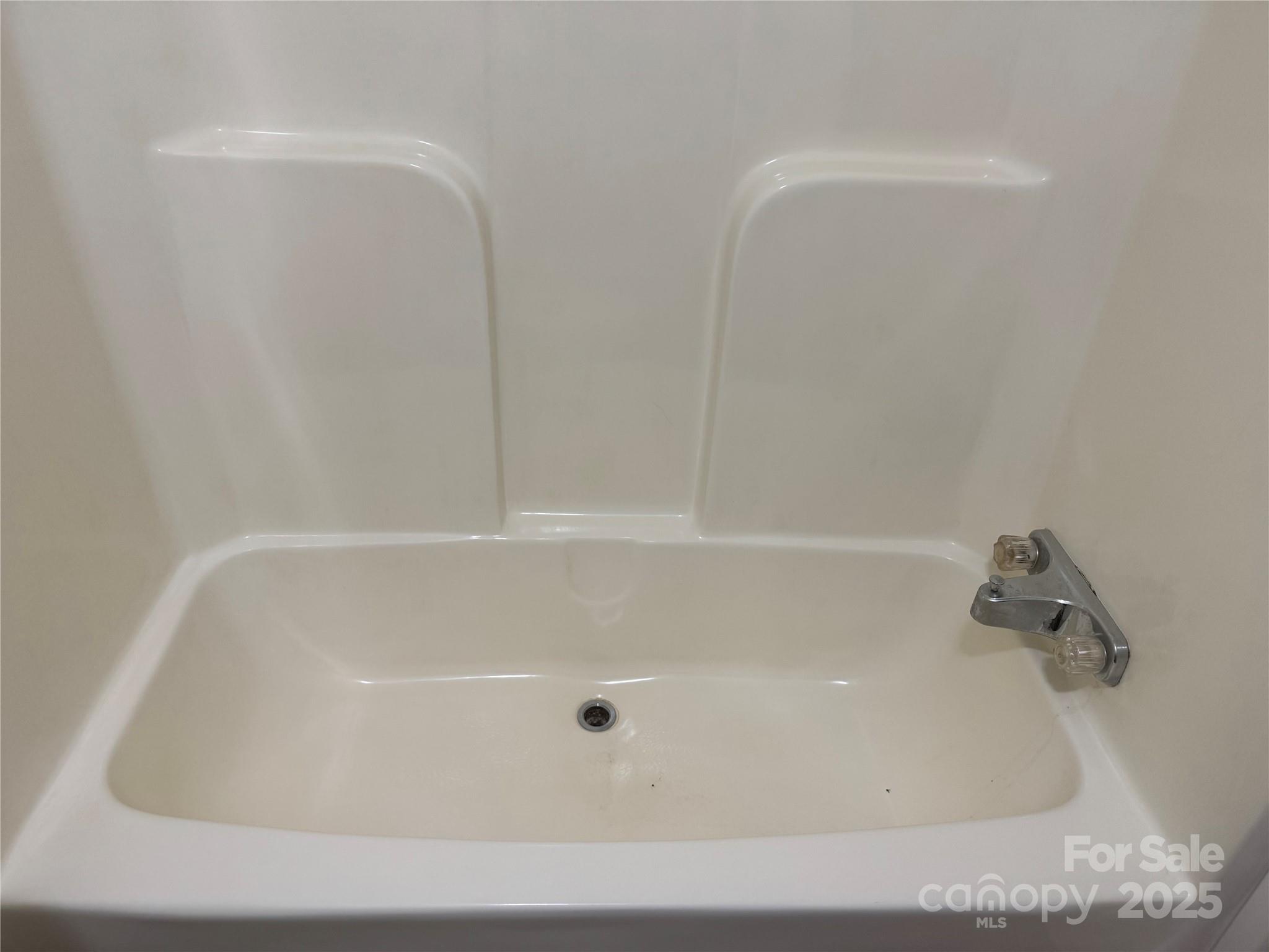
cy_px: 476
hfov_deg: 71.6
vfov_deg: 56.8
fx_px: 880
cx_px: 634
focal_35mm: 24
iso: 160
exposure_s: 1/120
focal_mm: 6.76
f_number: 1.78
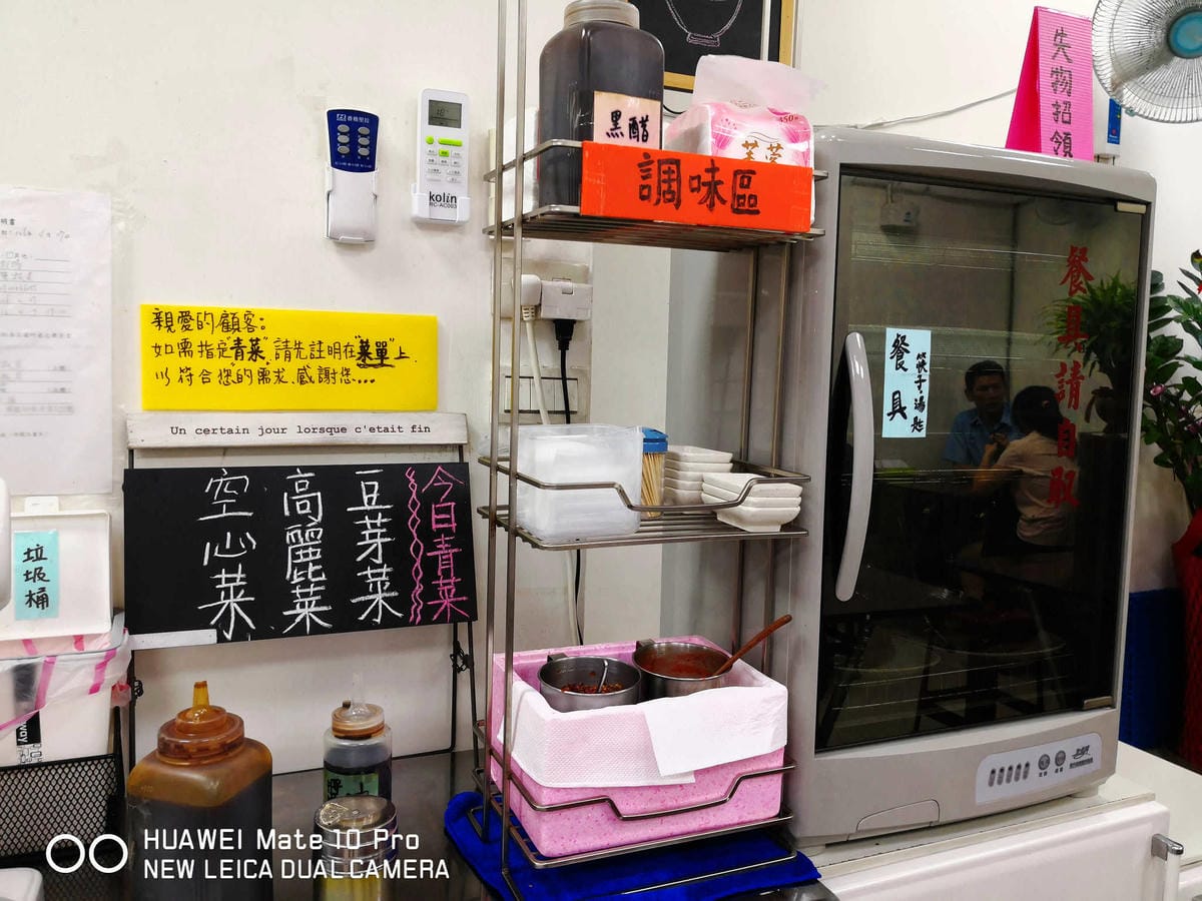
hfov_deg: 65.3
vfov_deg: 51.4
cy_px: 450
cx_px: 601
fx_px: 938
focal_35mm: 27
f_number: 1.6
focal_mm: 3.95
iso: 100
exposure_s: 1/60
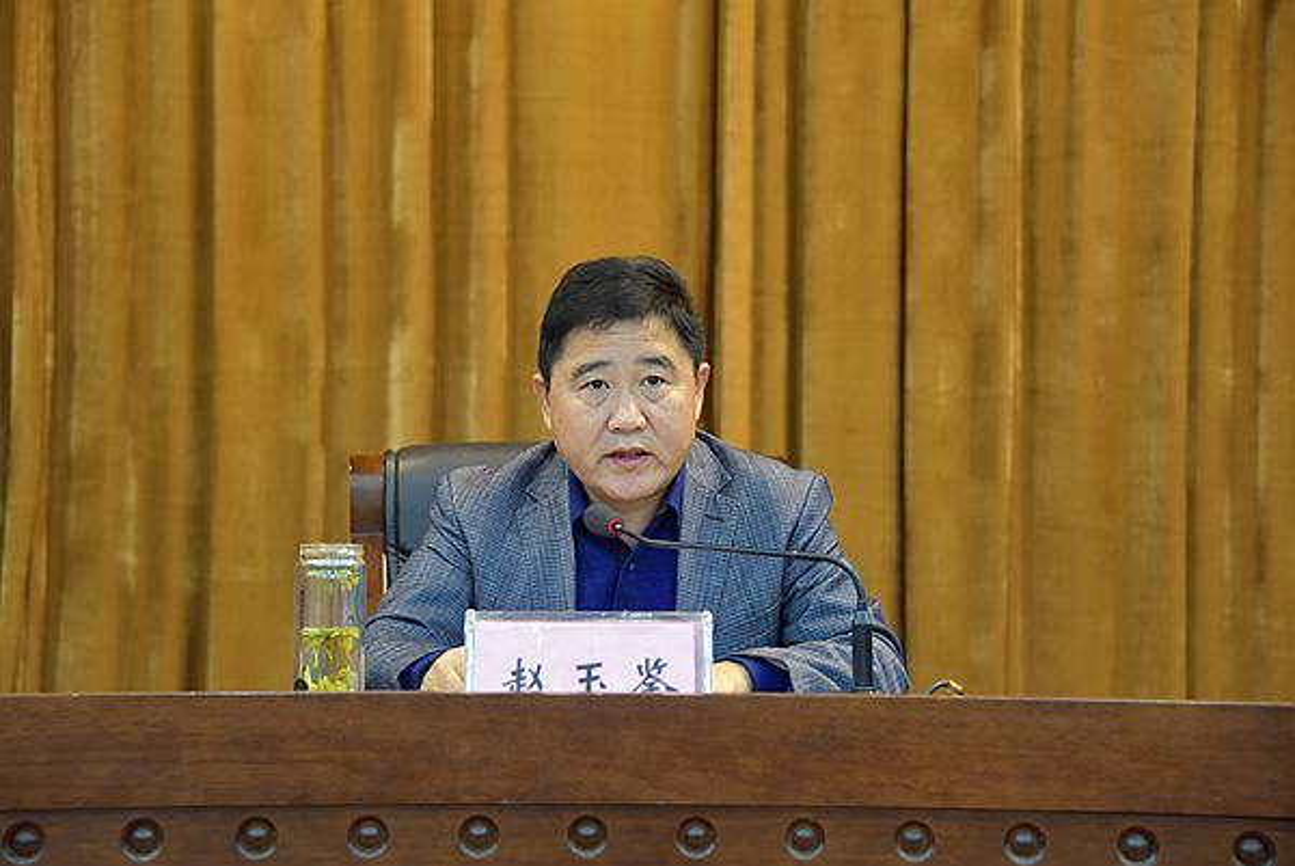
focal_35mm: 90
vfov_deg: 15.2
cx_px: 648
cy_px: 433
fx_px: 3240
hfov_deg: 22.6
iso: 1600
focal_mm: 90
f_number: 5.3
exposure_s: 1/13
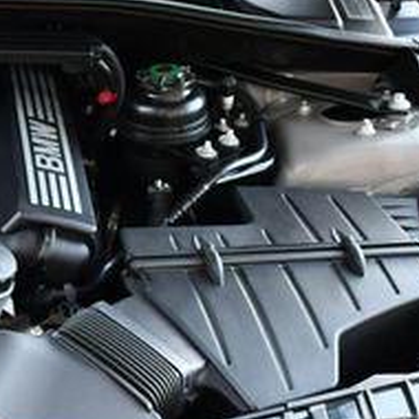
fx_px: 1411
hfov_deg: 16.0
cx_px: -130
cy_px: 384
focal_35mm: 103
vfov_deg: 16.7
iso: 800
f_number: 3.5
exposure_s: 1/200
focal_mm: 18
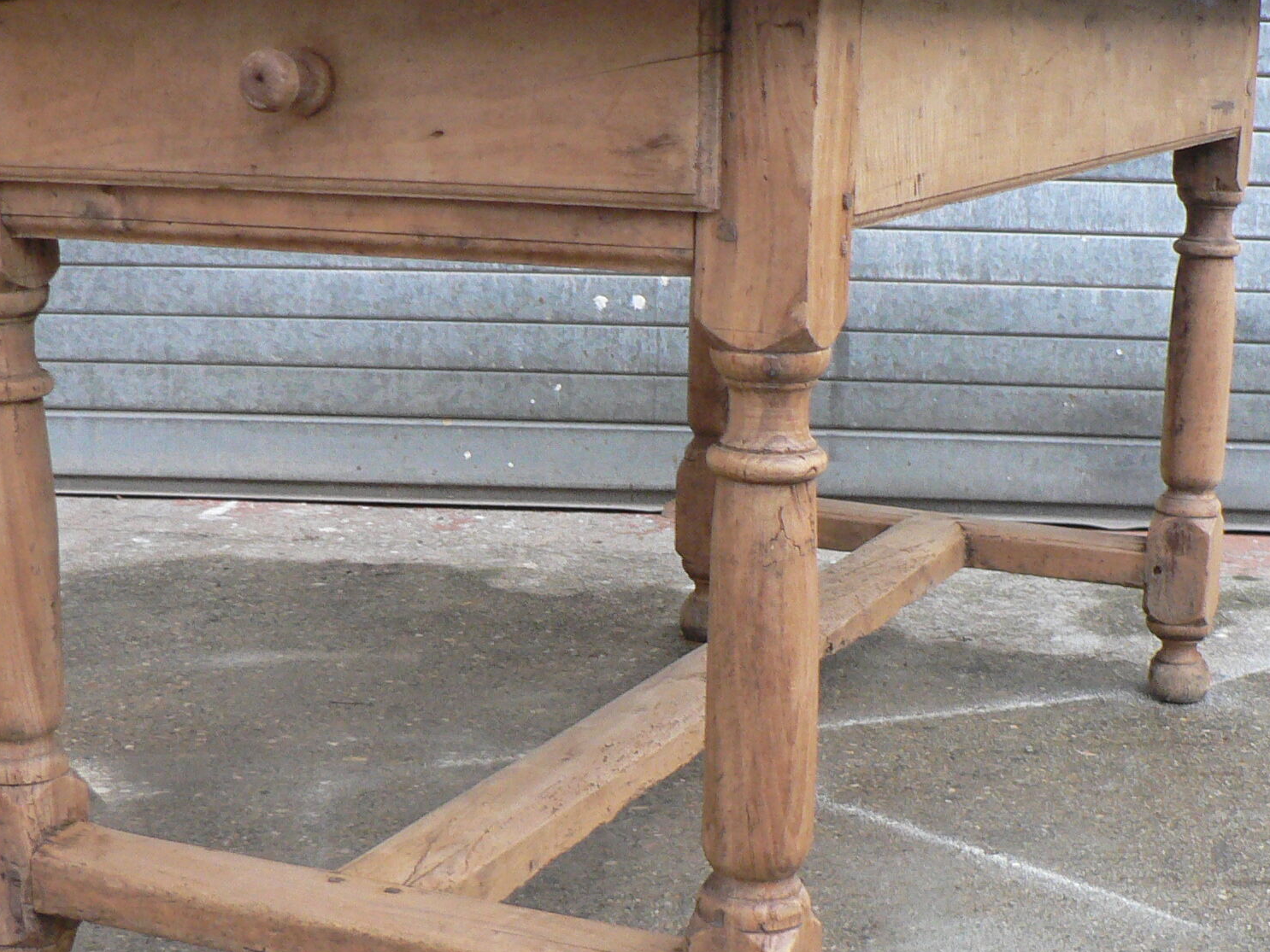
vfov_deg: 23.6
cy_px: 552
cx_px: 672
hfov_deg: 31.2
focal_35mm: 62
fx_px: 2275
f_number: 2.8
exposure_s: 1/25
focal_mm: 6
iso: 200
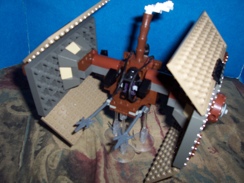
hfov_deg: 50.1
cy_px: 92
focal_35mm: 37
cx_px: 122
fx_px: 261
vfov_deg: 38.7
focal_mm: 5.6
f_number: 2.8
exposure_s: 1/60
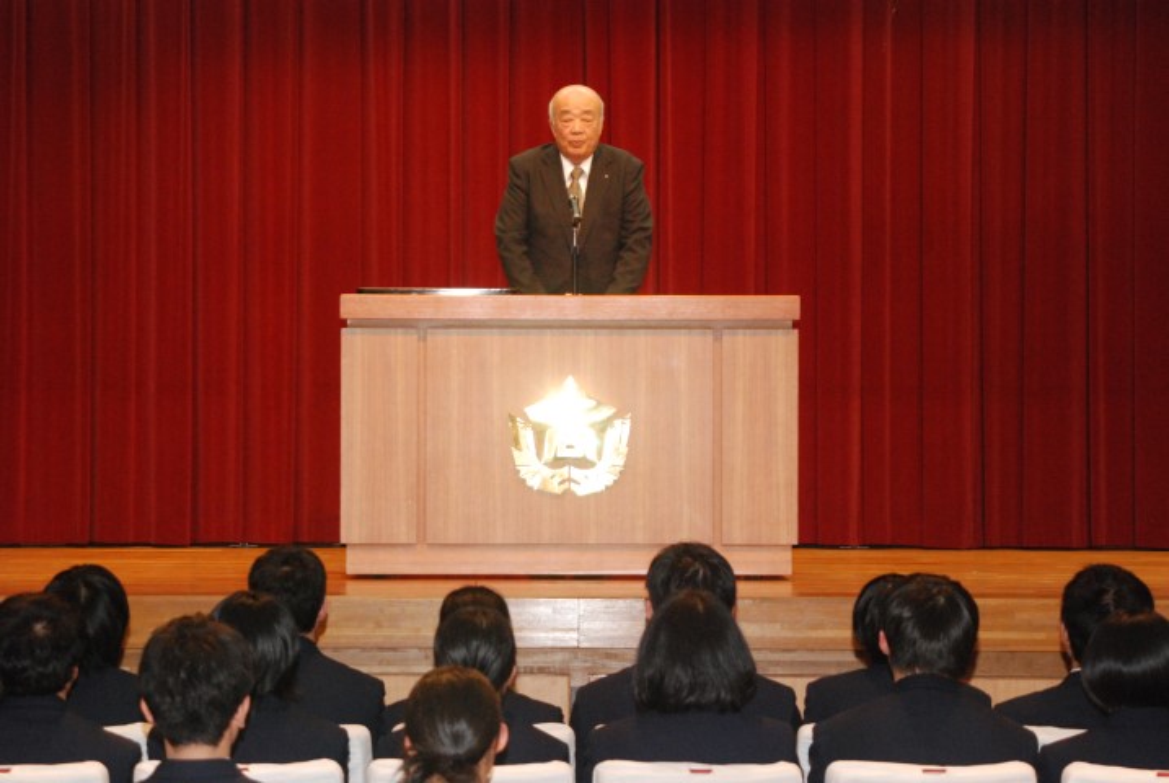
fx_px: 3414
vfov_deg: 13.1
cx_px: 584
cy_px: 392
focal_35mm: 105
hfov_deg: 19.4
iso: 1600
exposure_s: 1/60
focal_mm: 70
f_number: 5
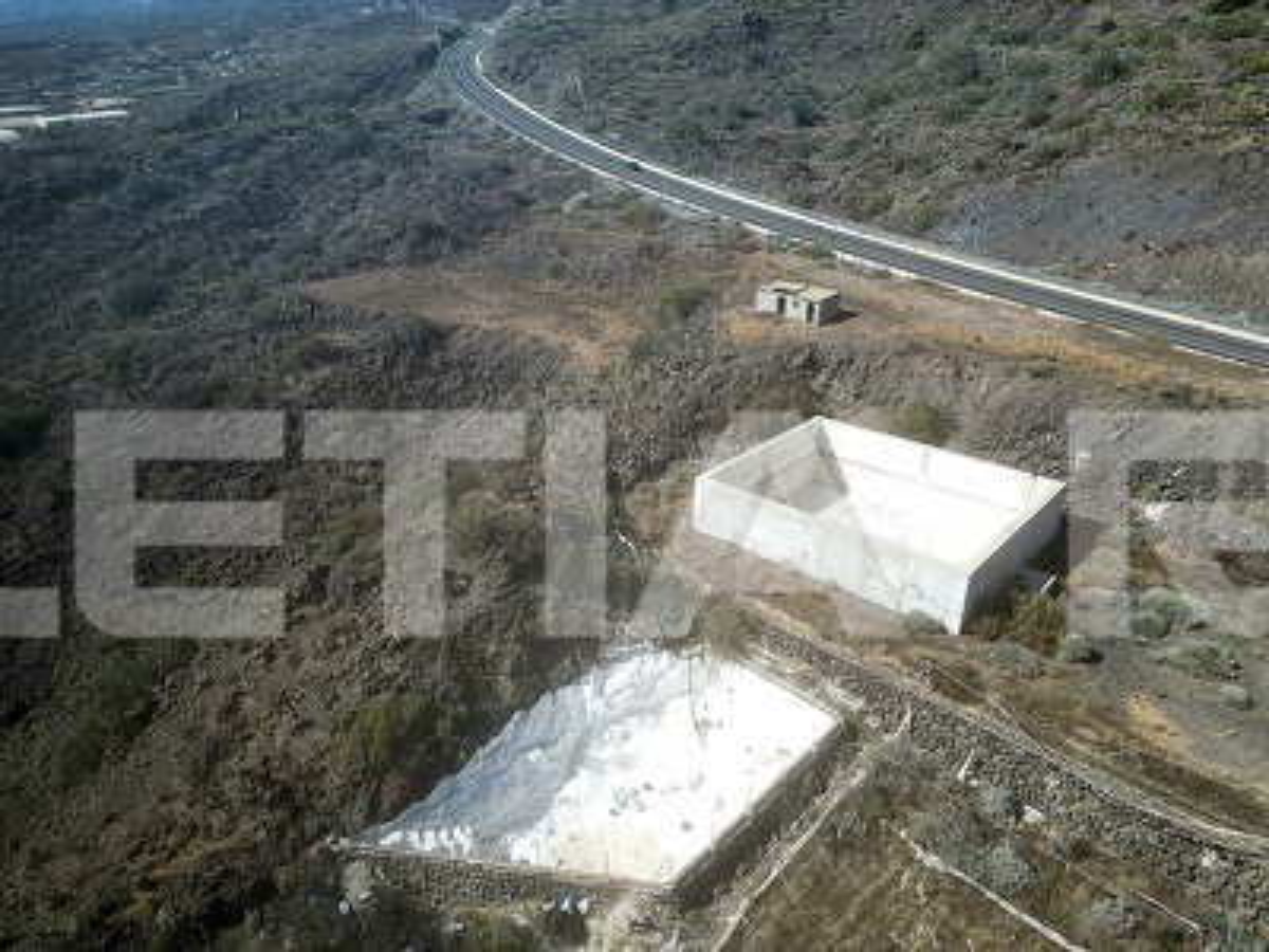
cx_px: 634
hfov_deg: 71.6
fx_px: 880
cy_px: 476
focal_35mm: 24
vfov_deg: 56.8
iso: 120
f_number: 1.7
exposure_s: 1/2500
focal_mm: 6.72
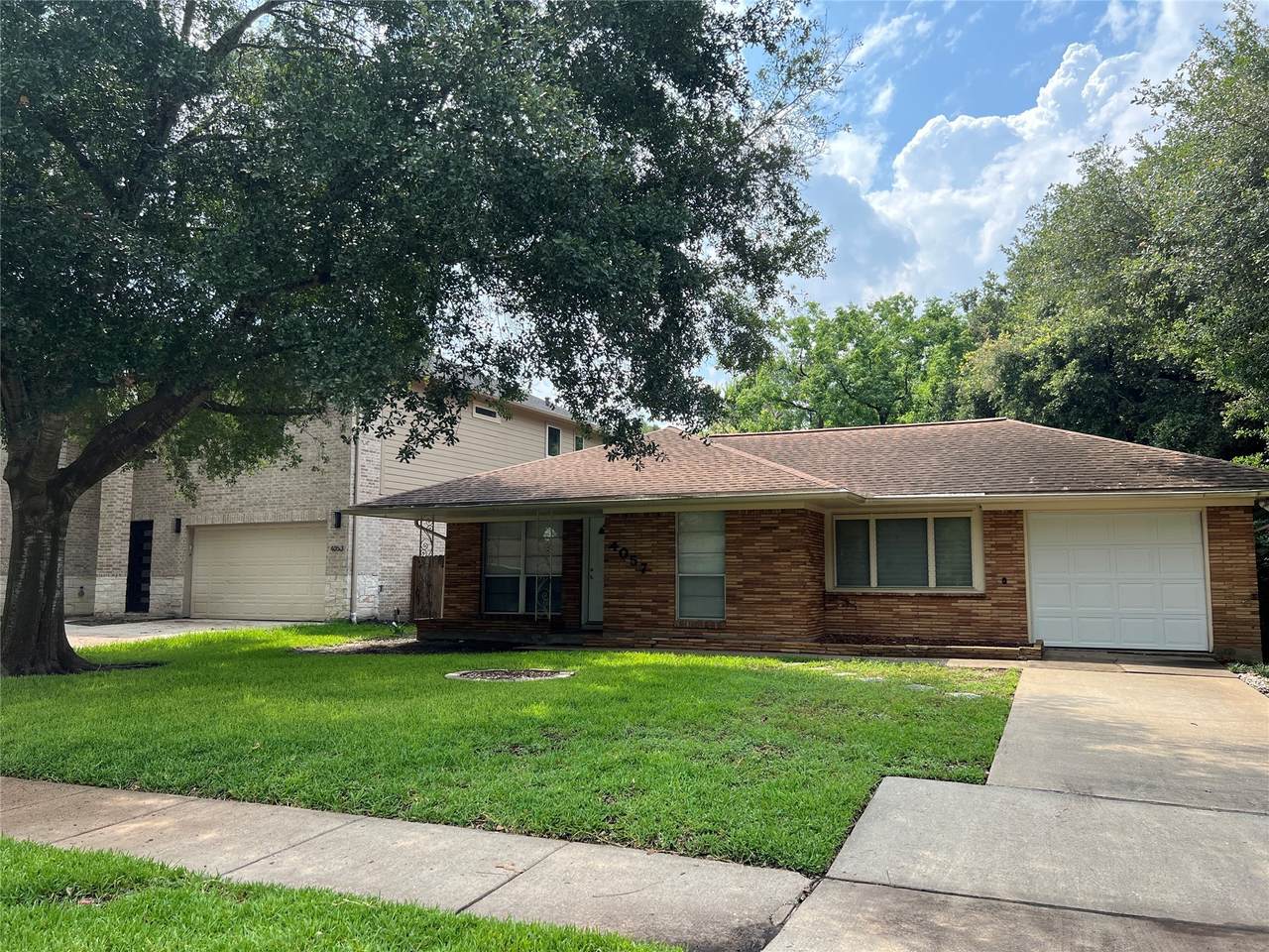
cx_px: 634
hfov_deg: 67.3
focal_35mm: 26
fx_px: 953
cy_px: 476
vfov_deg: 53.1
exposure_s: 1/1431
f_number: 1.5
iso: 50
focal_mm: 5.7
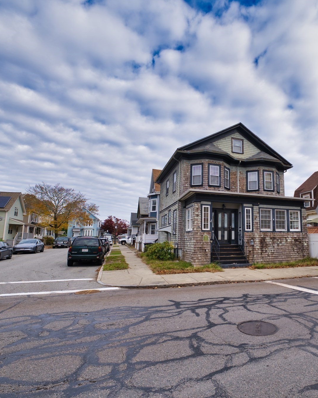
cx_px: 229
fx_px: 235
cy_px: 202
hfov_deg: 64.9
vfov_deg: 80.4
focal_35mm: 20
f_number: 4
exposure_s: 1/250
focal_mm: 14
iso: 100
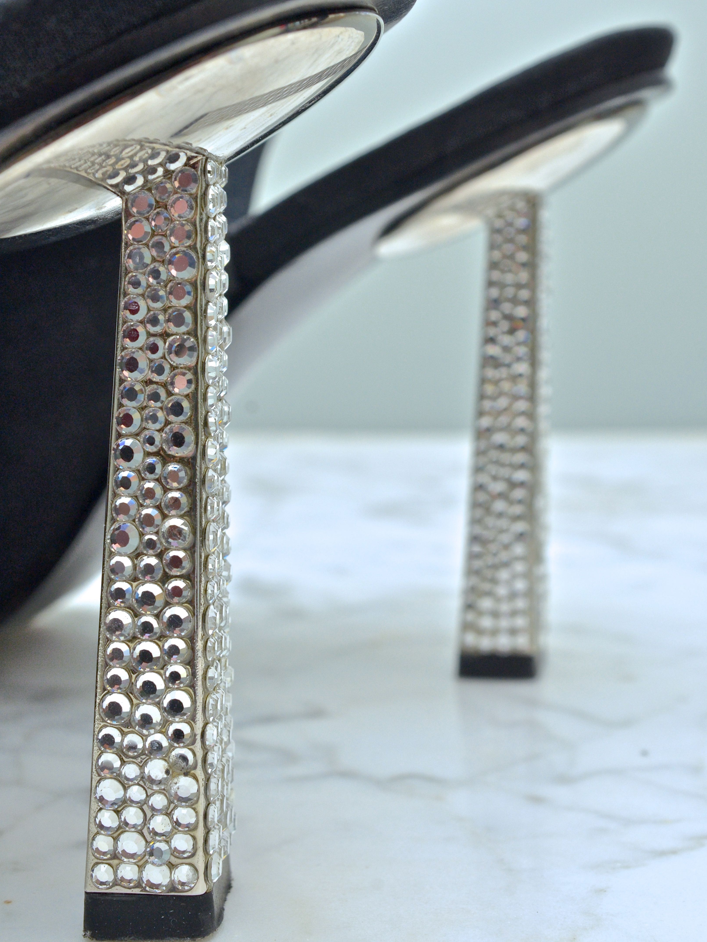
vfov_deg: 41.2
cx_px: 355
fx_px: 1253
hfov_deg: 31.5
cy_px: 422
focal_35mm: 46
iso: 800
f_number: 9
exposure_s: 1/160
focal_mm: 28
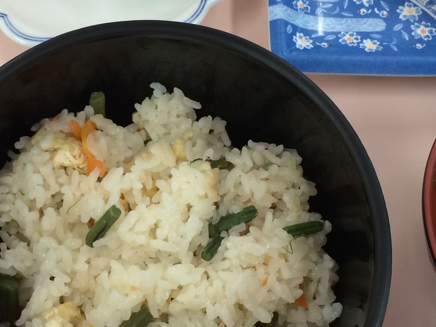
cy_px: 145
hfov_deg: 27.8
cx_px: 190
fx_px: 882
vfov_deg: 21.0
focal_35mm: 70
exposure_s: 1/40
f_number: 2.2
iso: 40
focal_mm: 4.12
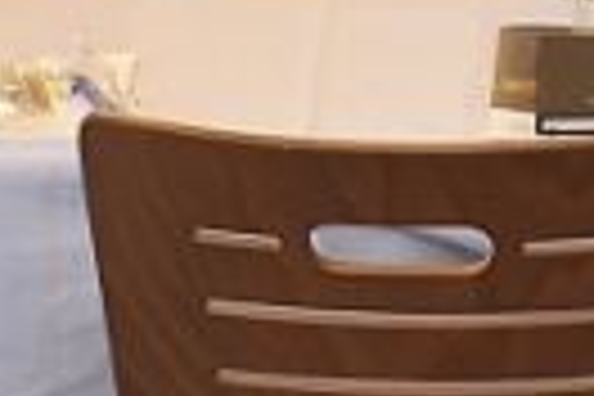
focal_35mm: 209
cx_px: 1040
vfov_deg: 6.3
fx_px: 3448
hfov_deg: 9.4
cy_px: -482
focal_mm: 18
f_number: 4
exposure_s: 1/60
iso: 400
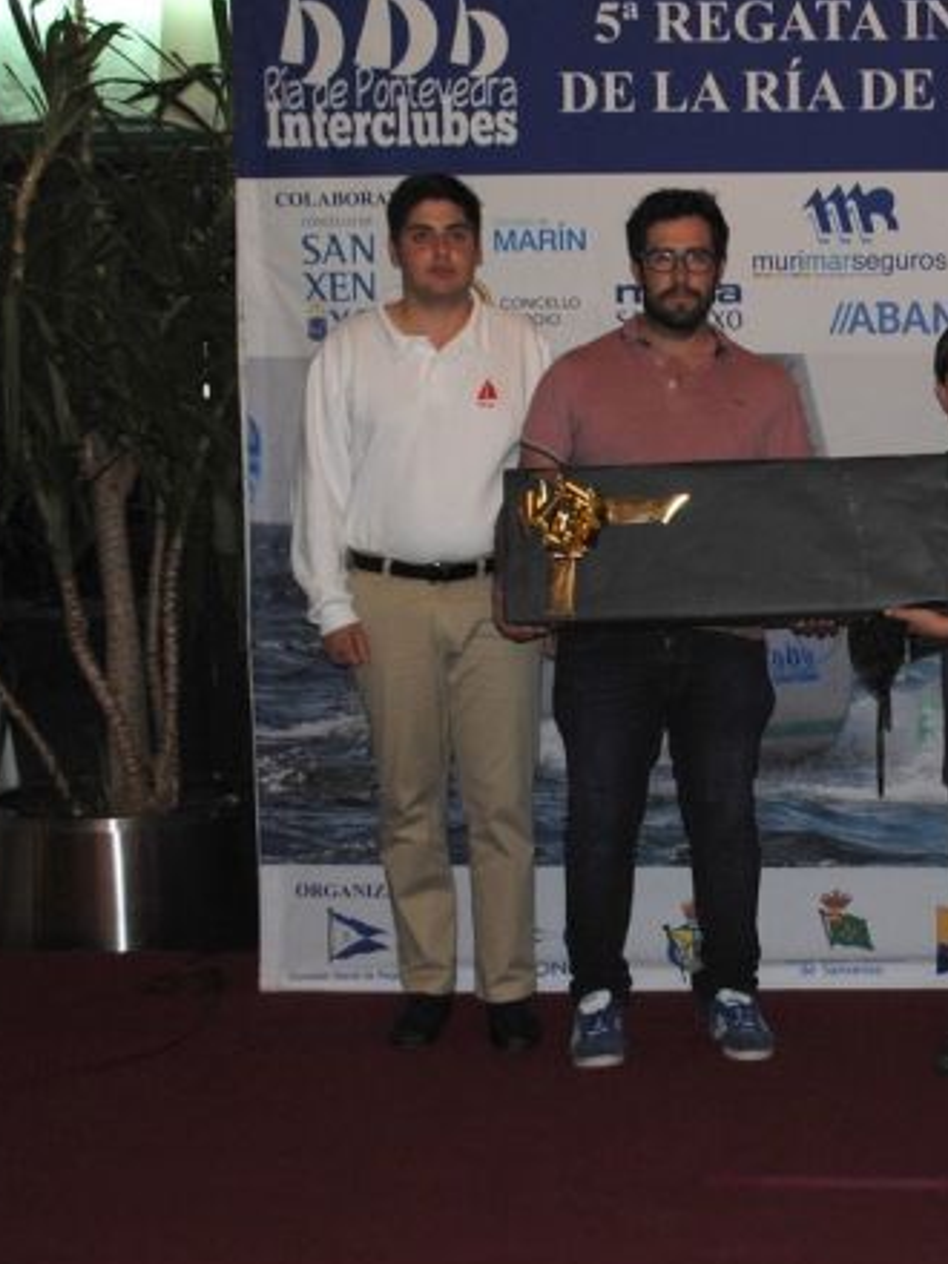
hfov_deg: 22.8
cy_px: 562
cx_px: 830
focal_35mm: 63
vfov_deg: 30.7
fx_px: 2300
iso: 200
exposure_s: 1/60
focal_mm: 24
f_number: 4
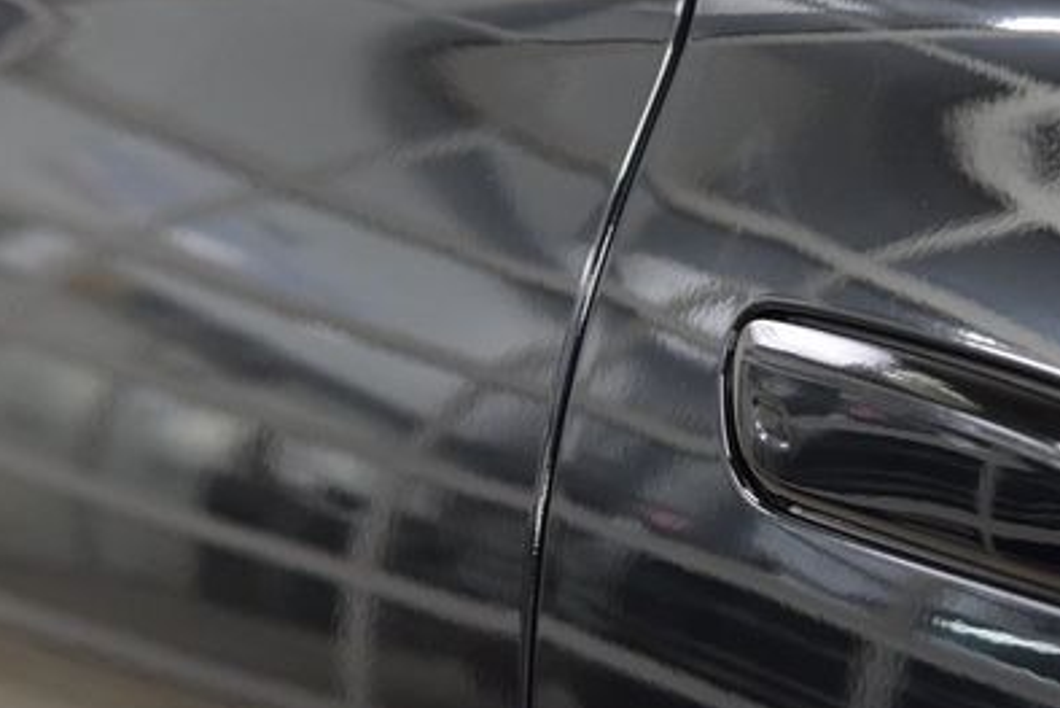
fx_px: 4448
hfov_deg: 13.6
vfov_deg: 9.1
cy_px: 203
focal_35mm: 151
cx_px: 457
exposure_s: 1/30
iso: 1600
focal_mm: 62
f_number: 6.3
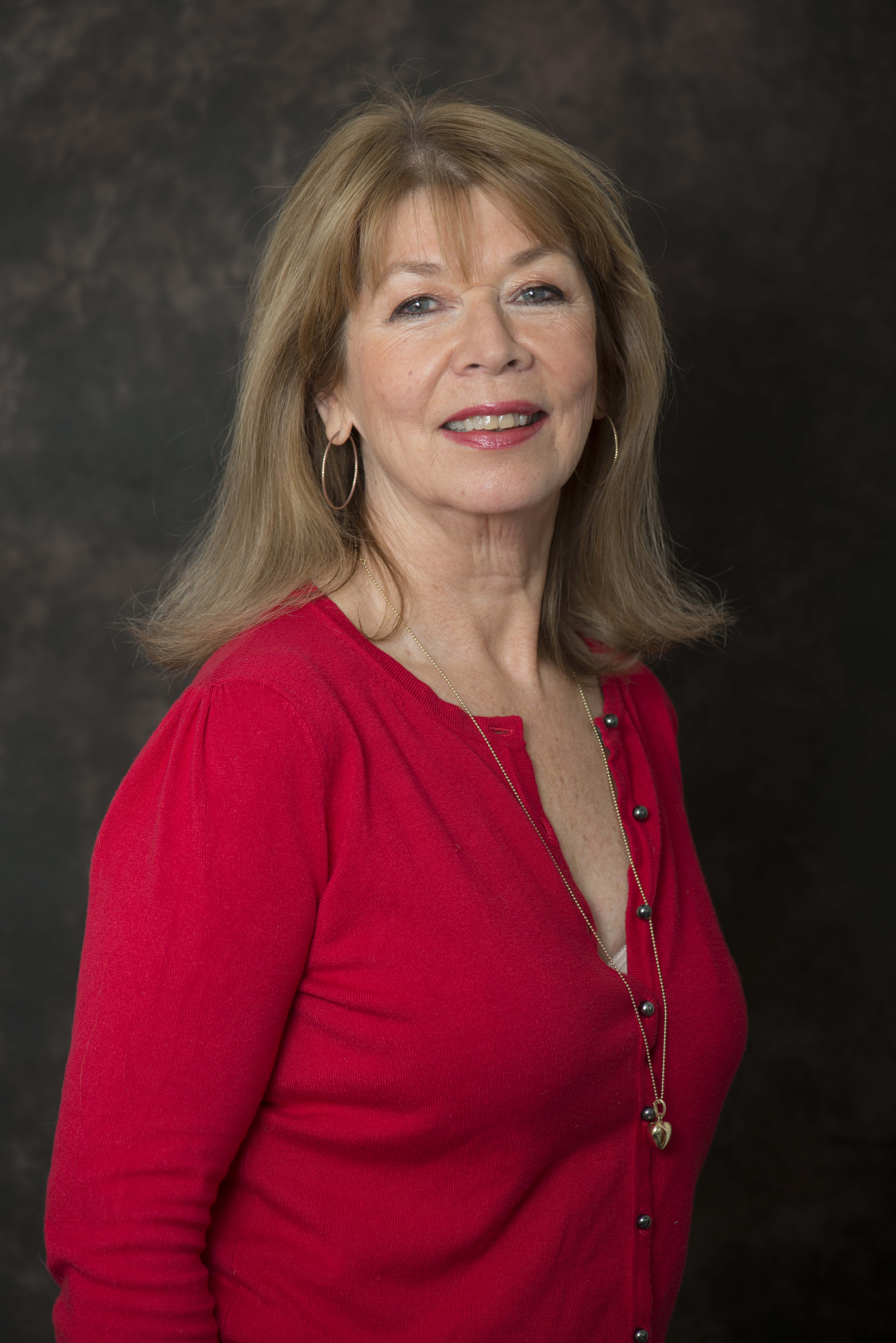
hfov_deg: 13.1
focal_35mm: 105
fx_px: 3917
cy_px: 672
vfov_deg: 19.5
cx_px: 448
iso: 250
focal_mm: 105
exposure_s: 1/100
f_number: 4.5
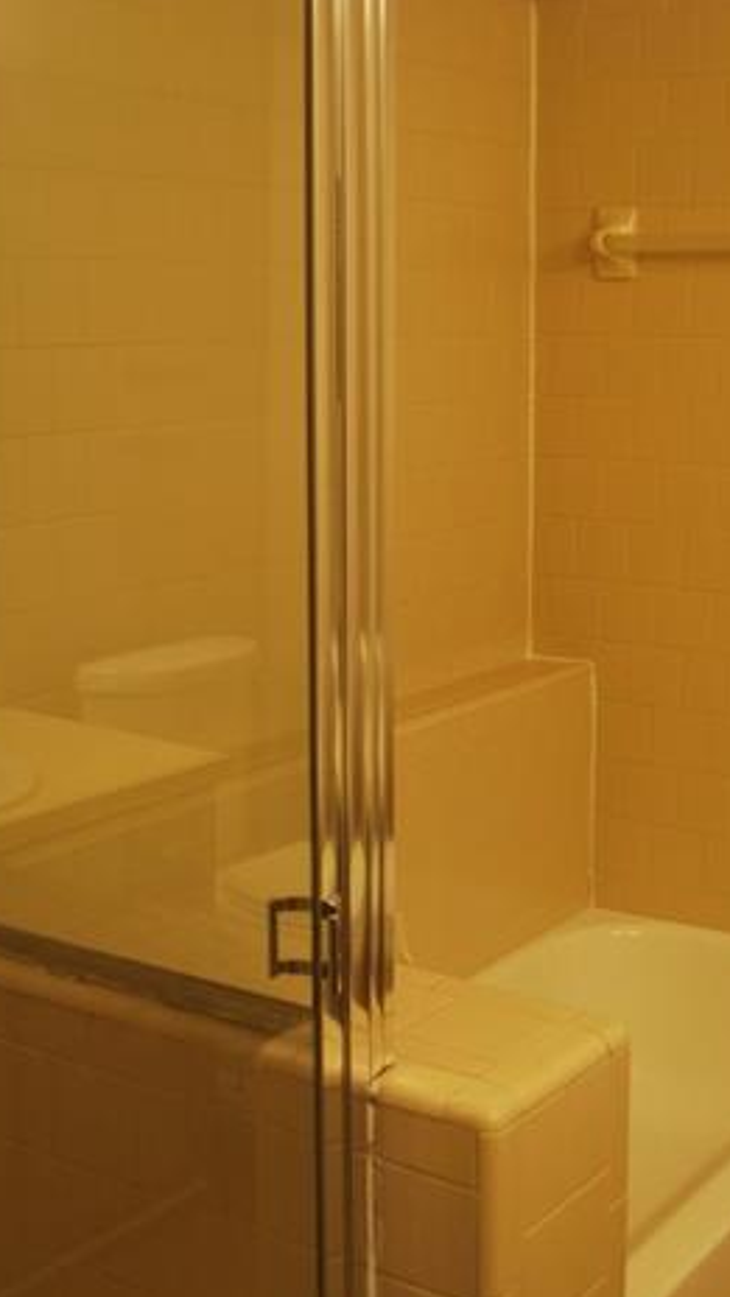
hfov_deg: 22.9
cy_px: 618
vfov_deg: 39.9
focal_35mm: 52
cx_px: 499
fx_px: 1789
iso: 320
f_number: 3.8
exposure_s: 1/30
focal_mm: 20
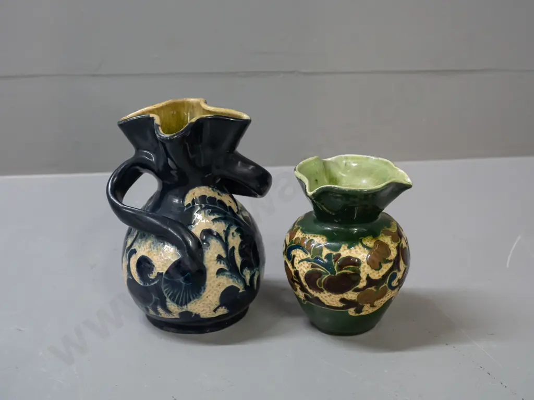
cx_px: 267
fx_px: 740
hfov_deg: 39.7
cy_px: 200
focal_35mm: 48
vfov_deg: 30.3
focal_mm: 24
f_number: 5.6
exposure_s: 1/80
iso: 3200
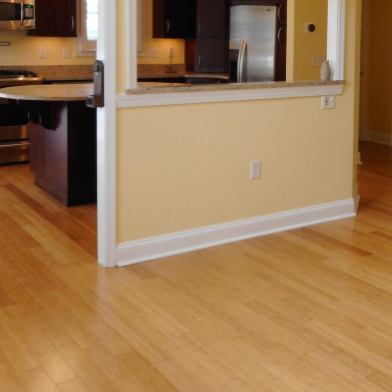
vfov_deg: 33.8
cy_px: 89
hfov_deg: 33.4
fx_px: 628
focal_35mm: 49
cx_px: 327
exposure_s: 1/30
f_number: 3.7
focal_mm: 4.5
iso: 180
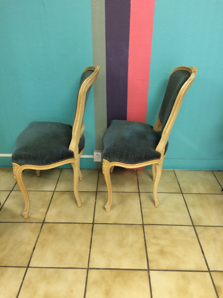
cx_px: 112
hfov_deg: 48.2
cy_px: 149
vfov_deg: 61.7
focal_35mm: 29
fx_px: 249
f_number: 2.2
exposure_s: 1/33
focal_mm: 4.15
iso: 250
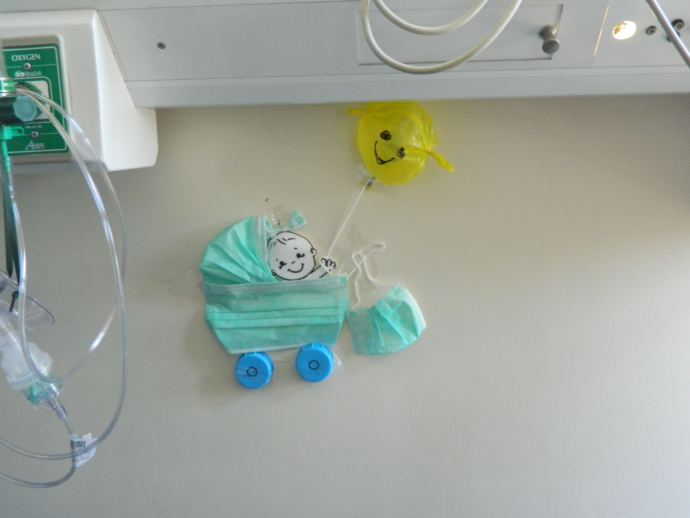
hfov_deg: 52.6
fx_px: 698
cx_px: 345
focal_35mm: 35
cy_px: 259
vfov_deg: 40.7
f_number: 3.3
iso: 400
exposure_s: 1/20
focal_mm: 6.2
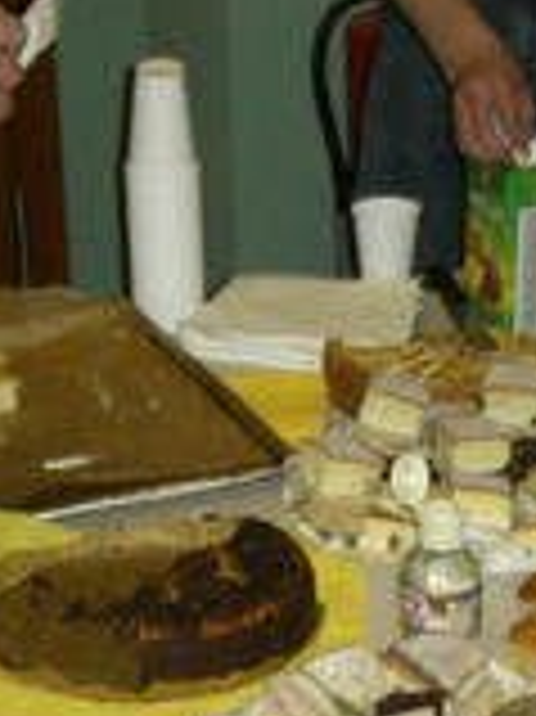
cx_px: 586
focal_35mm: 115
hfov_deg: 12.6
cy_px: 820
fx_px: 2377
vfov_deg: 16.5
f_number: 3.1
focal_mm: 6.3
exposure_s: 1/60
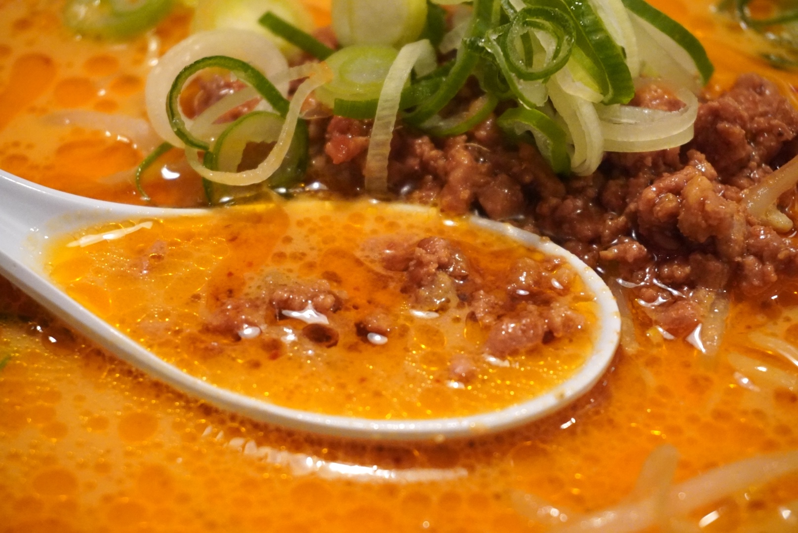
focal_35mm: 70
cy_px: 266
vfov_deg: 19.4
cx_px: 399
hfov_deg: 28.6
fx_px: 1564
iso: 6400
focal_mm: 47
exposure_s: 1/125
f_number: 5.6
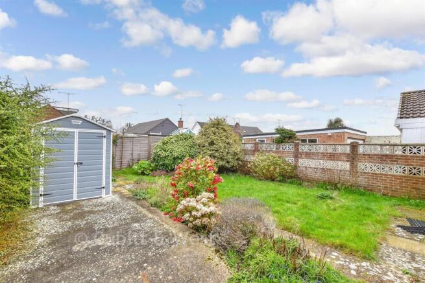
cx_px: 212
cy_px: 142
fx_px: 177
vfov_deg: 77.4
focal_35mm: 15
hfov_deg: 100.4
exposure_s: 1/125
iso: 400
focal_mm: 10
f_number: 8
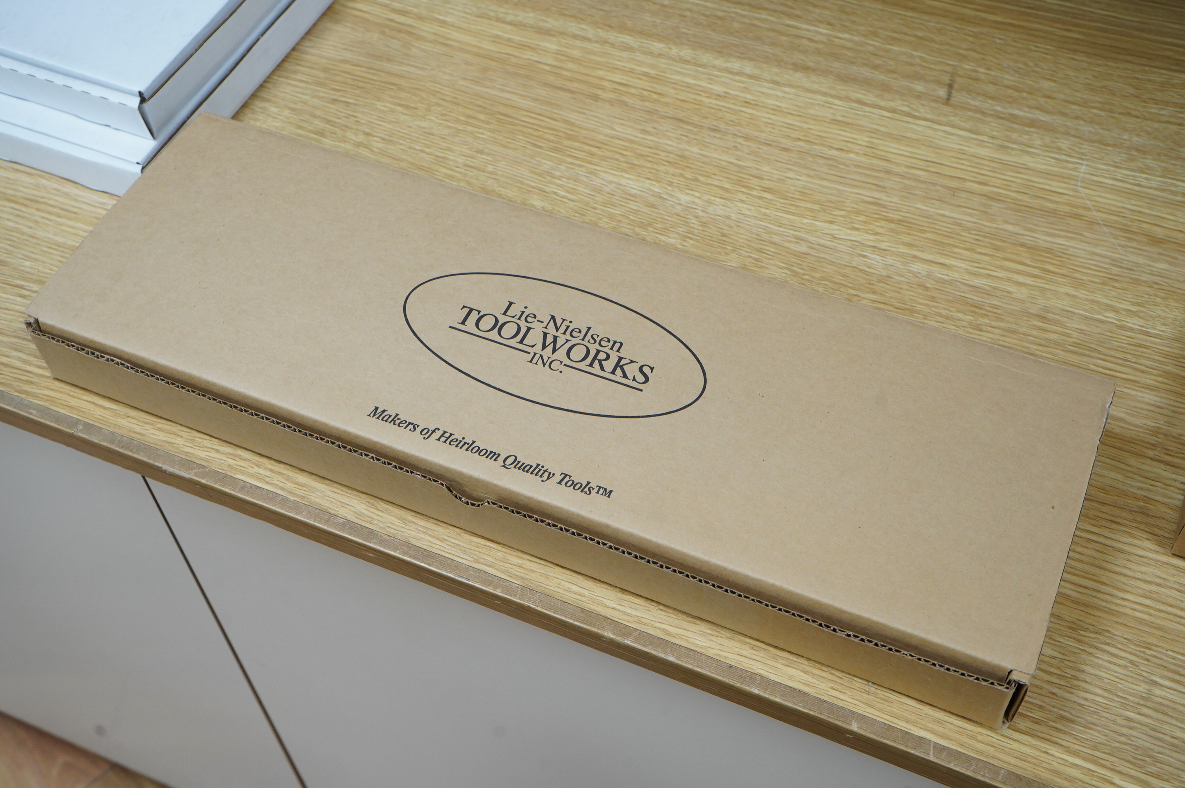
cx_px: 592
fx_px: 1348
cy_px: 394
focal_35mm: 41
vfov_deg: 32.6
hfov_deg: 47.4
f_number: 8
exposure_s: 1/100
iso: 2500
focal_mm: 41
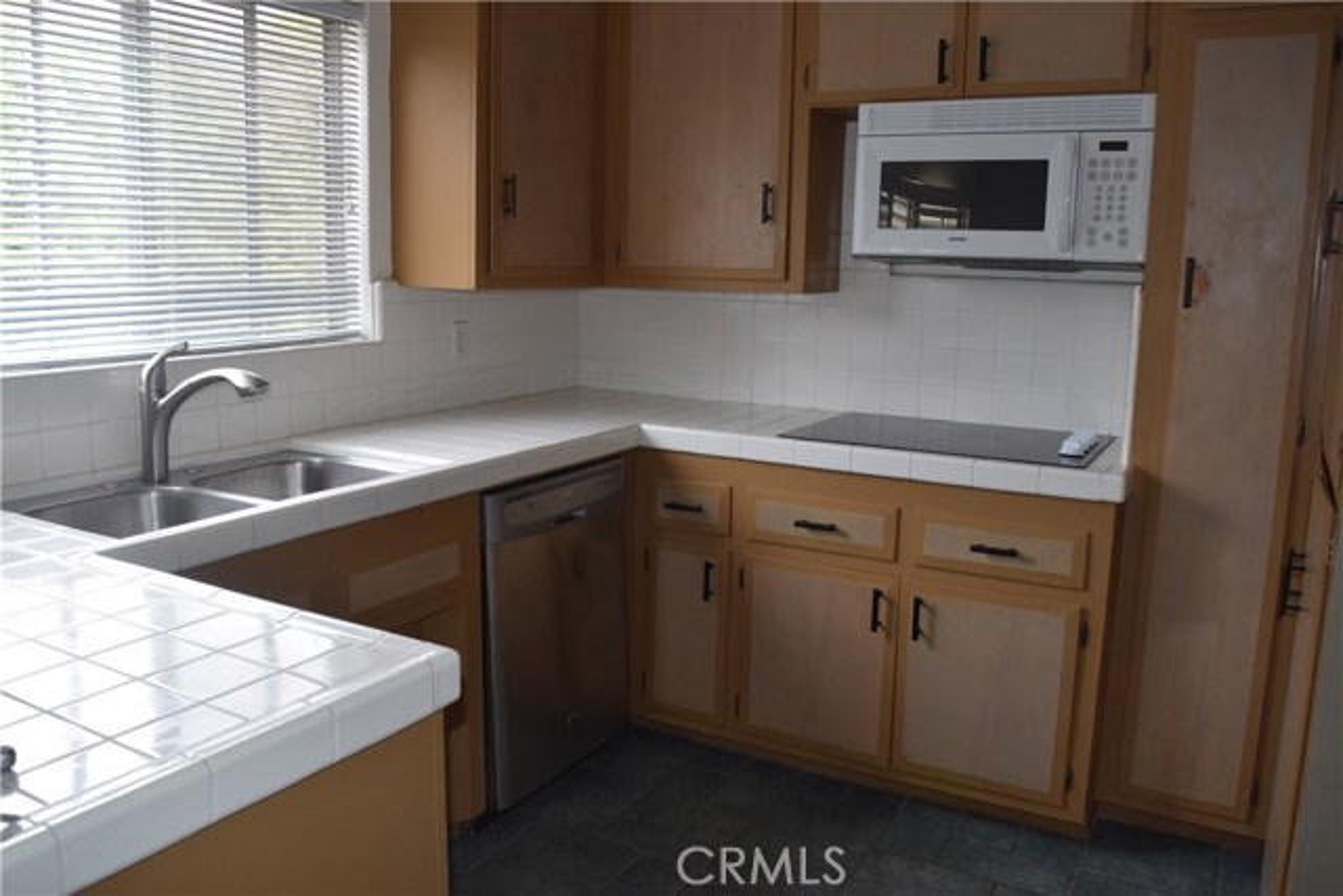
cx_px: 672
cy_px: 448
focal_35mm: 30
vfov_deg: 43.6
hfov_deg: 61.9
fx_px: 1119
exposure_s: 1/125
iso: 500
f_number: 5.6
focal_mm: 20
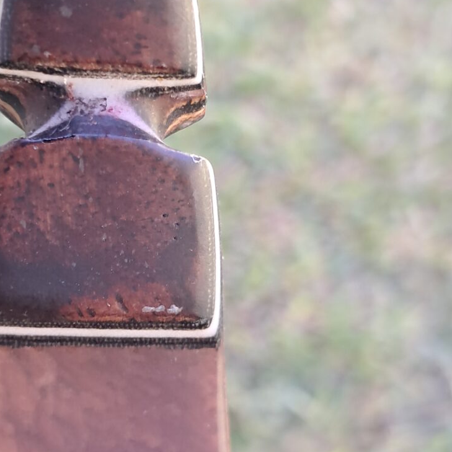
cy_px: 260
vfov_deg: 25.7
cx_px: 146
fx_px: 990
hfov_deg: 25.6
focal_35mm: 67
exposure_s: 1/50
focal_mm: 4
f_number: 1.8
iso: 100
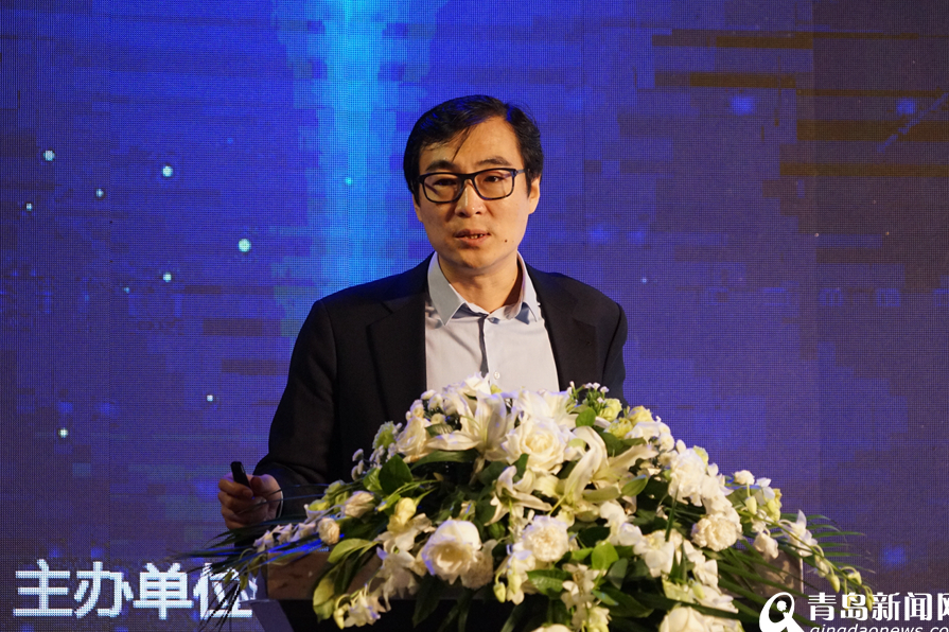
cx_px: 469
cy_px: 320
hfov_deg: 14.9
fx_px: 3636
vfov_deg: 9.9
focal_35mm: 138
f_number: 6.3
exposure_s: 1/250
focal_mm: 130
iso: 4000
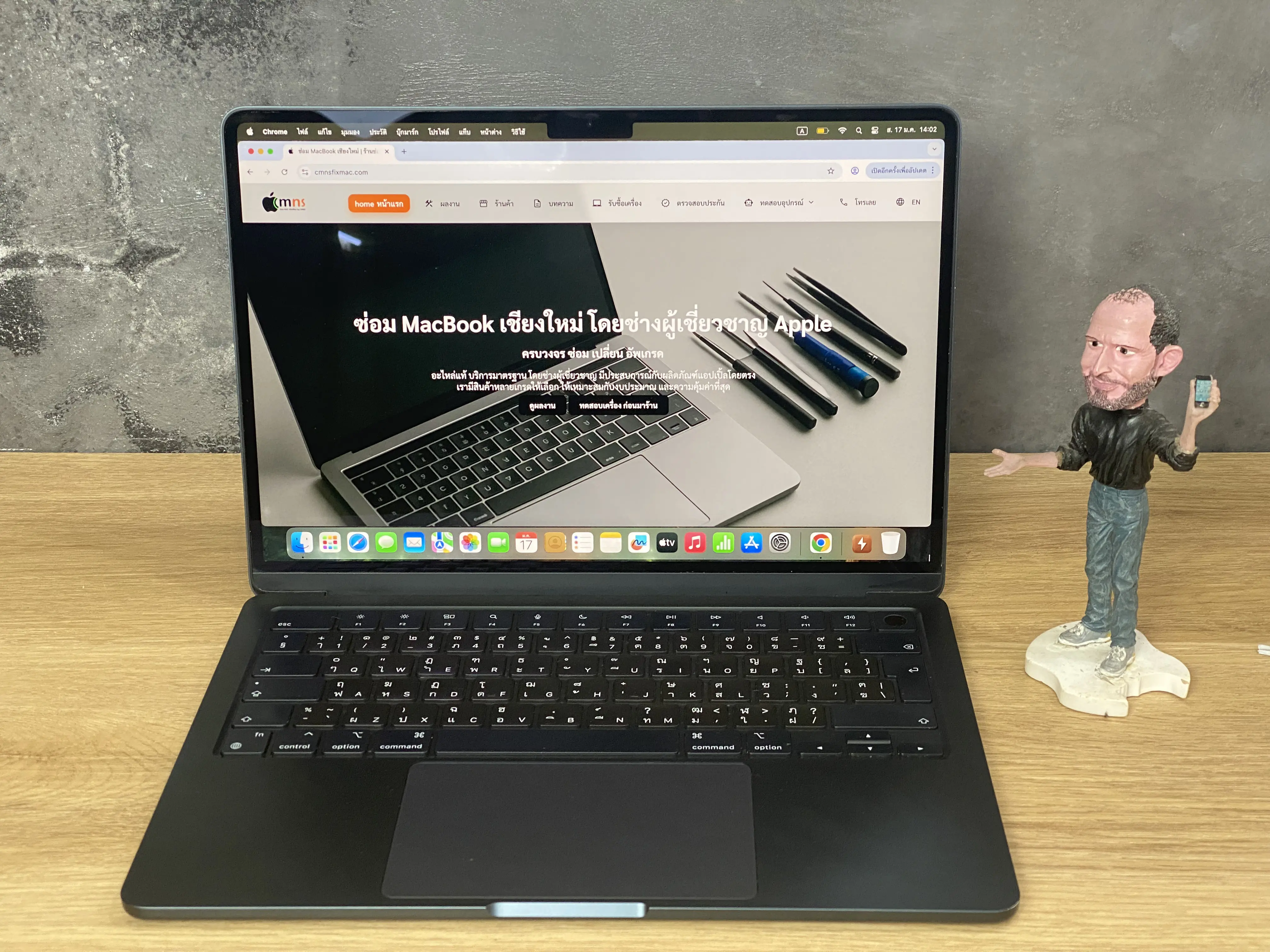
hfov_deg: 36.8
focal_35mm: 52
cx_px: 635
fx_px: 1908
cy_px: 476
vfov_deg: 28.0
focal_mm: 6
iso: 100
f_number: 2
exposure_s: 1/50
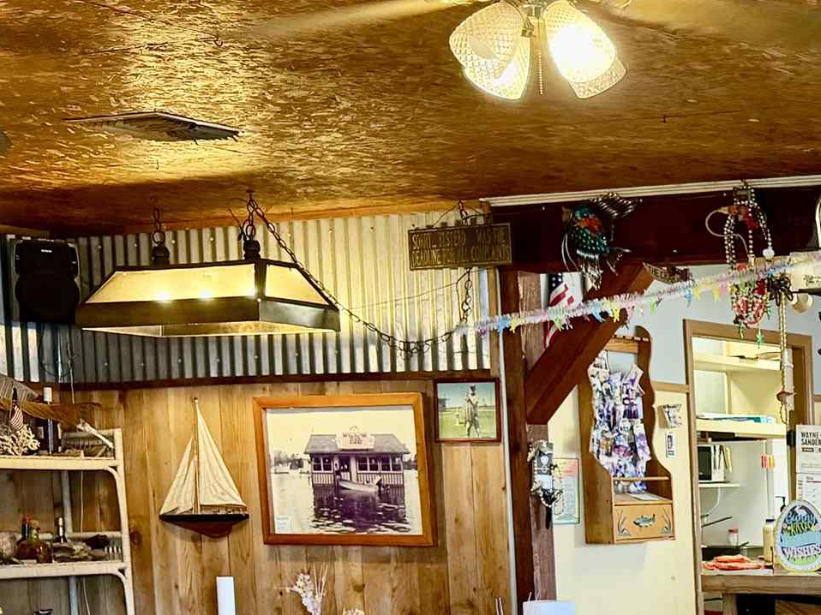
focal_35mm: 77
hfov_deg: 22.0
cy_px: 672
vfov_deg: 18.4
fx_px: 1826
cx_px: 1151
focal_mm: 6.76
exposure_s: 1/60
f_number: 1.78
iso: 200
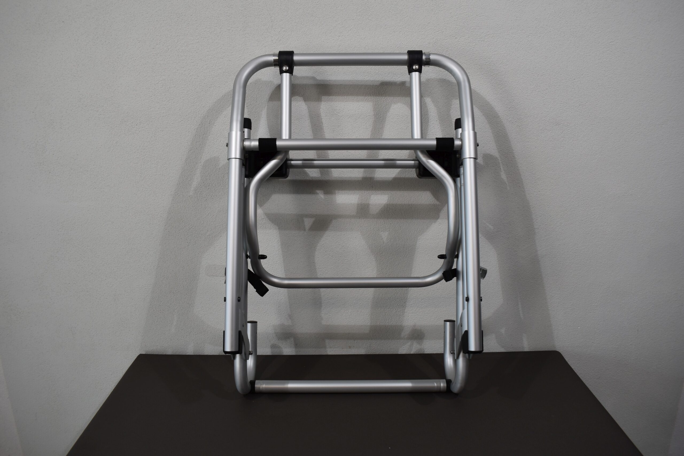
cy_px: 228
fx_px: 513
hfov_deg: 67.4
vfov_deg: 47.9
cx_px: 342
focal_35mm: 27
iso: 220
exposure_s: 1/125
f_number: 5.6
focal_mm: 18
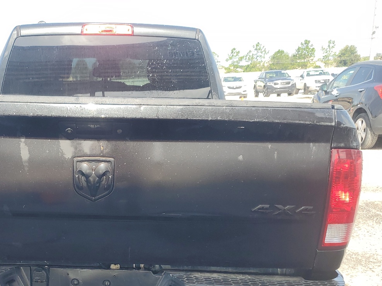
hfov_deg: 43.1
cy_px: 219
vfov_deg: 33.6
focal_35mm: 42
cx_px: 87
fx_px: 464
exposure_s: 1/667
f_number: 1.5
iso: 50
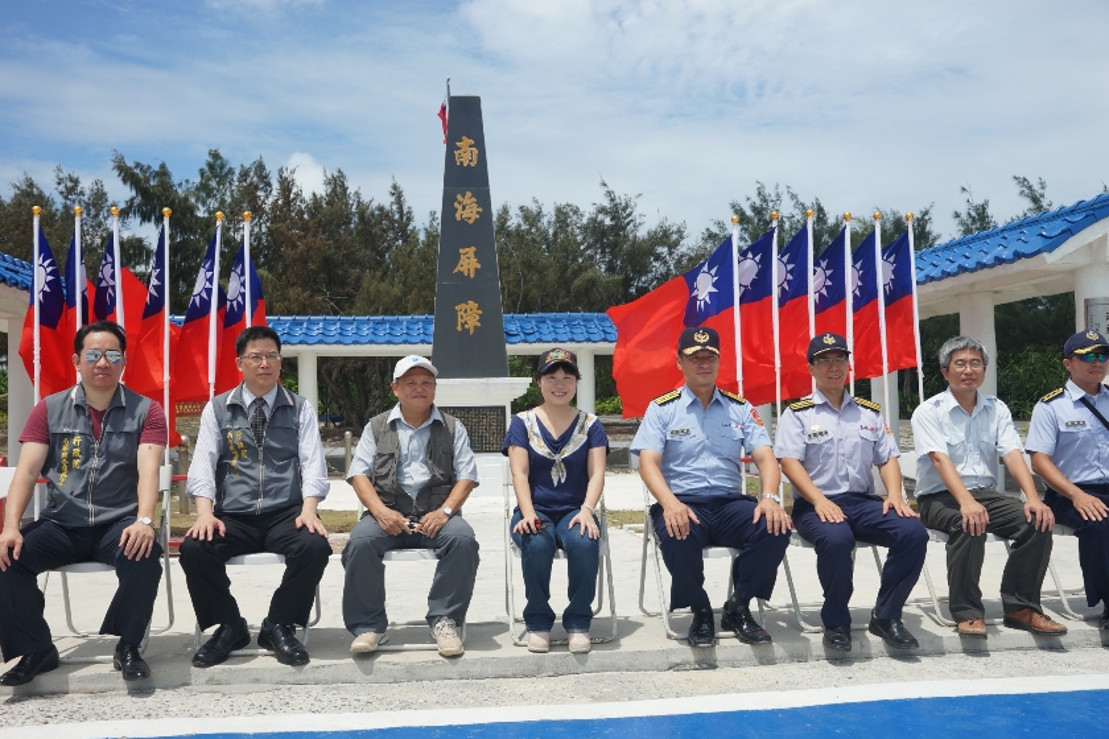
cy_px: 370
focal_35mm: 35
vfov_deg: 37.9
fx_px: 1078
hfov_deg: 54.4
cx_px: 554
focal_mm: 35
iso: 100
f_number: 8
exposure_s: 1/250
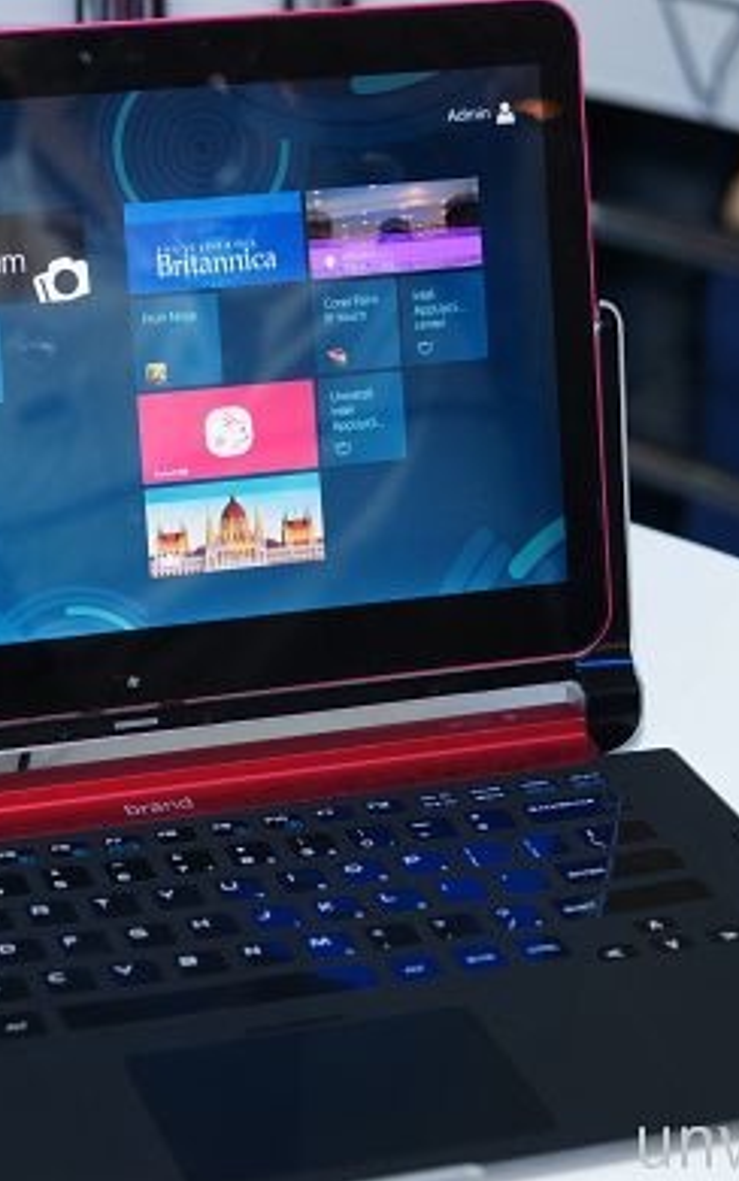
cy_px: 592
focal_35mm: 108
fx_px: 3478
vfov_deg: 19.3
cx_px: 194
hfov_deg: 12.1
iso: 400
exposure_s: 1/40
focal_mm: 70
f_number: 5.6
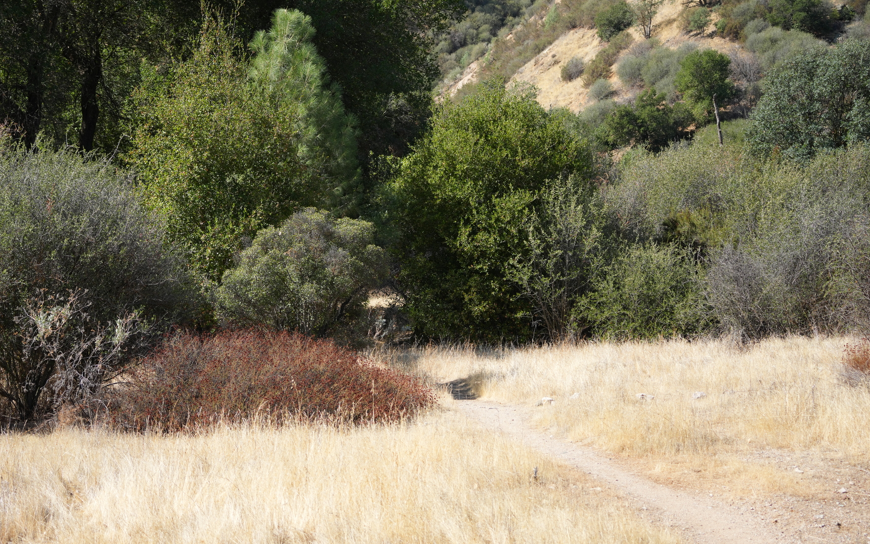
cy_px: 213
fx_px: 1517
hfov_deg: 32.0
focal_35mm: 64
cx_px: 385
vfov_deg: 20.3
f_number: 4.5
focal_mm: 50
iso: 320
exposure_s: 1/1000
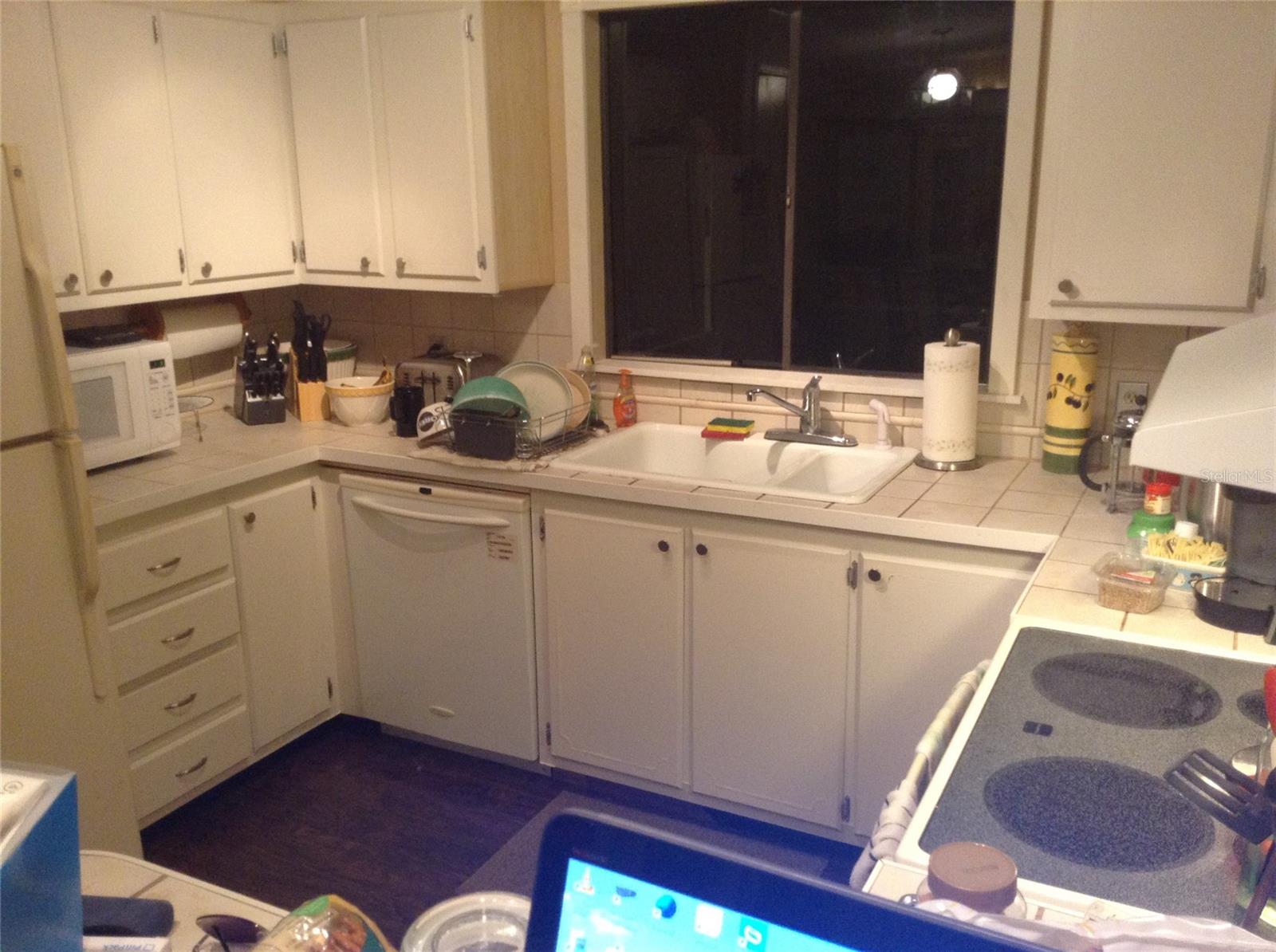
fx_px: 1214
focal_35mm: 33
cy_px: 476
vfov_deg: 42.8
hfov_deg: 55.4
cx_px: 638
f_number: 2.4
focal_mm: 3.3
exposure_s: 1/24
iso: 160
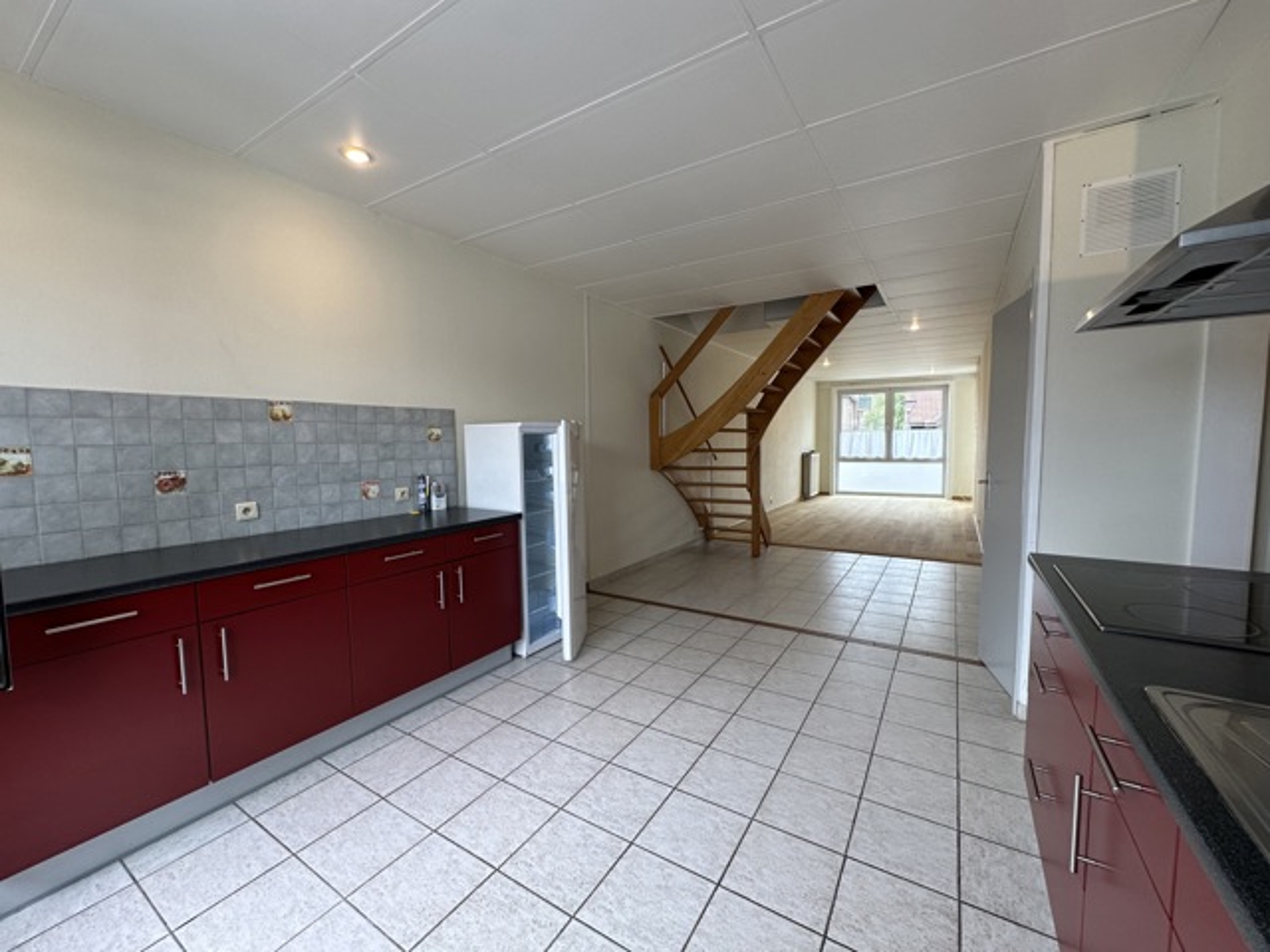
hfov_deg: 102.1
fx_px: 514
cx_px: 635
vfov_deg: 85.7
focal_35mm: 14
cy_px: 476
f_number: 2.2
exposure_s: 1/100
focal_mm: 2.22
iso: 100
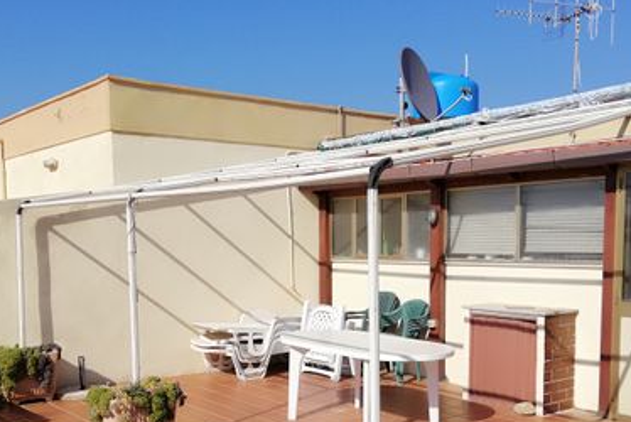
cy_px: 309
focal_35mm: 45
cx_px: 332
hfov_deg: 43.6
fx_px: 789
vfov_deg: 29.5
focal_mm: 3.81
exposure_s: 1/1425
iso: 50
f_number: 4
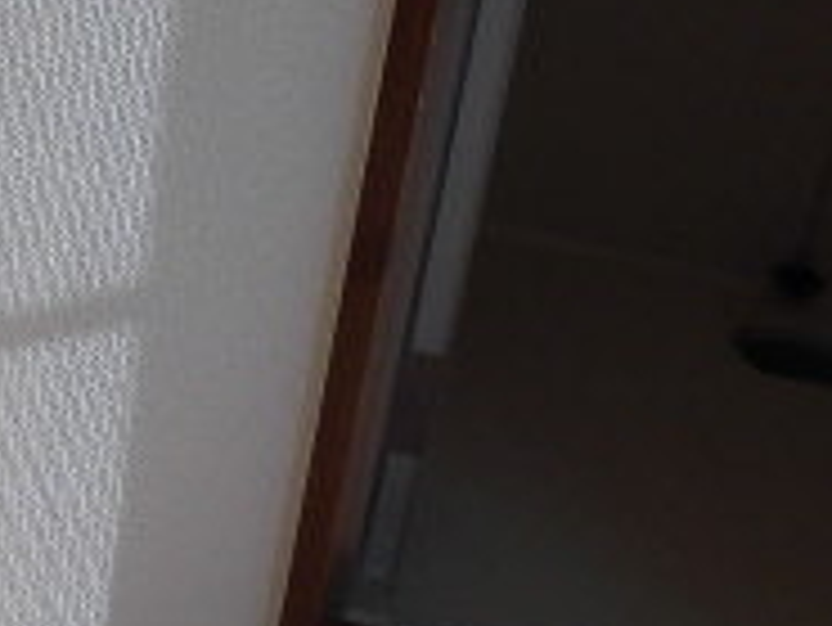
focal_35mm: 83
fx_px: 1996
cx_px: -391
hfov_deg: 20.4
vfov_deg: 17.5
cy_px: 45
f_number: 3.1
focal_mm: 4.3
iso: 100
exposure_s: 1/500
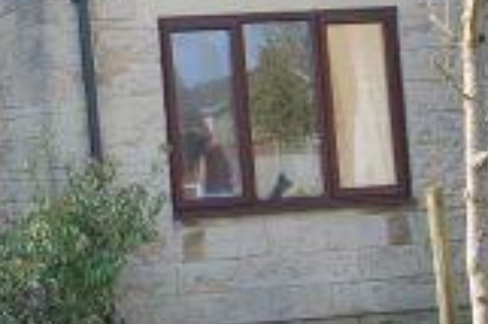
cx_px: -191
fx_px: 1517
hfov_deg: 16.9
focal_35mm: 112
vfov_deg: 12.2
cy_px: 74
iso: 200
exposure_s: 1/125
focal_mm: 20
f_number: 5.6
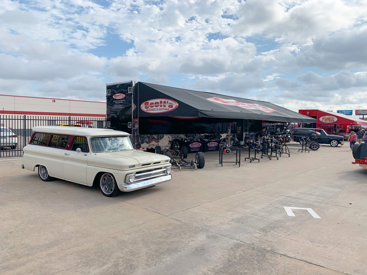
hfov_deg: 67.3
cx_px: 184
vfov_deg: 53.0
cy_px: 138
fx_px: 276
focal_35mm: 26
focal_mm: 4.25
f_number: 1.8
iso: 25
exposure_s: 1/3937
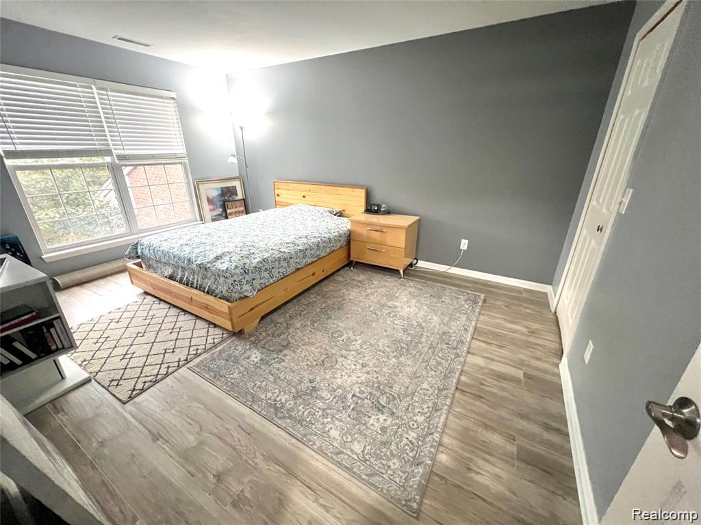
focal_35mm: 13
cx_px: 350
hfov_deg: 106.2
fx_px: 263
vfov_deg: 89.9
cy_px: 262
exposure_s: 1/40
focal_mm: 1.57
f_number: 1.8
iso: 1000
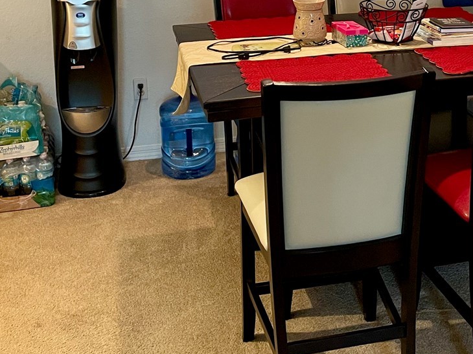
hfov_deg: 33.4
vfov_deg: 24.6
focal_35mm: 57
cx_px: 332
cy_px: 14
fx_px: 779
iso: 400
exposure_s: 1/40
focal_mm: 5.1
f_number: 1.6
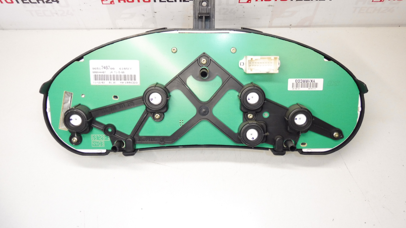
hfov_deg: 69.8
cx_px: 206
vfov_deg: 42.9
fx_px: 291
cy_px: 103
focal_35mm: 27
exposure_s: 1/100
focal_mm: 4.3
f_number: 3.5
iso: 200
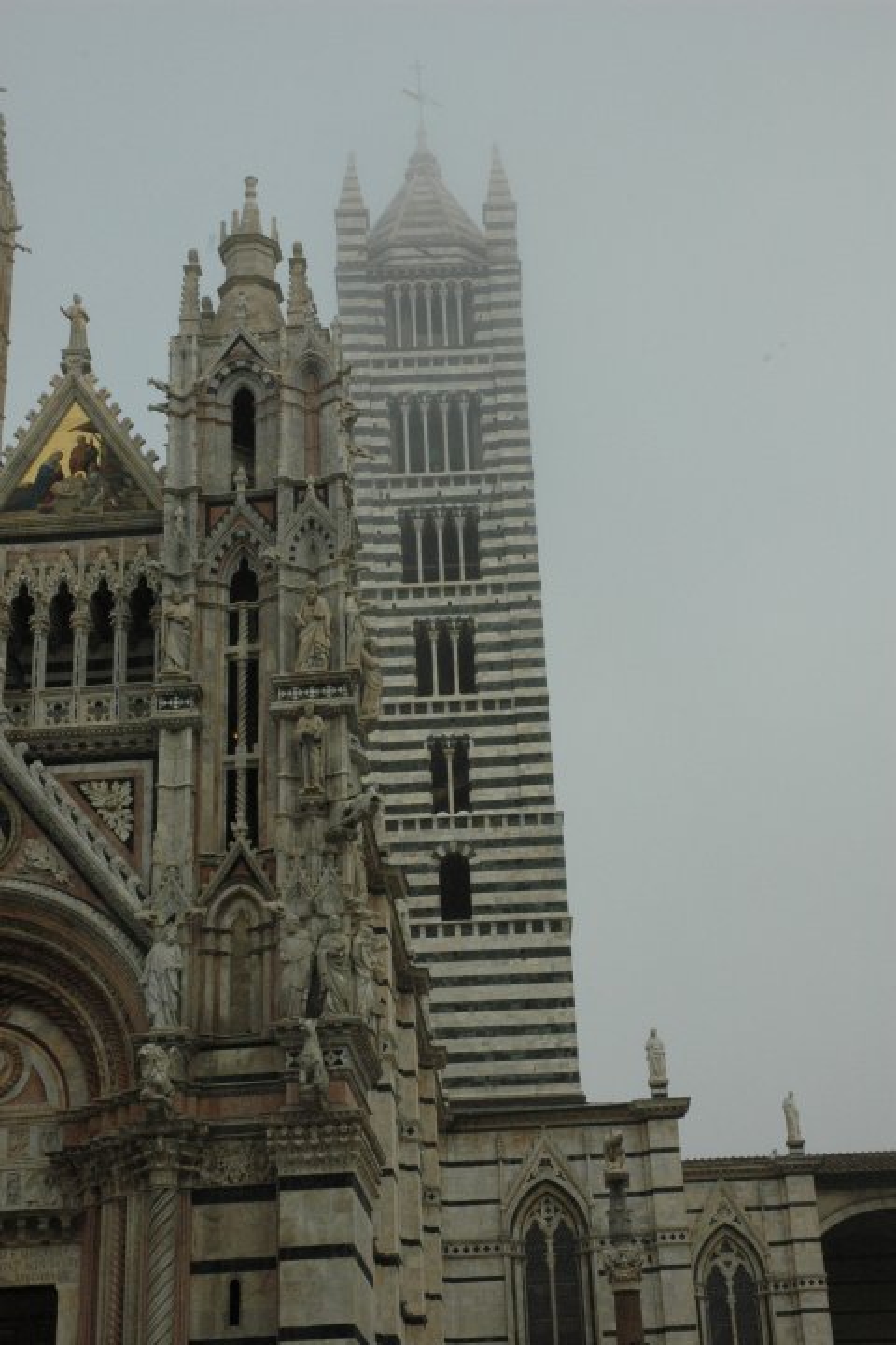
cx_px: 448
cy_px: 672
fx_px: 2128
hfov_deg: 23.8
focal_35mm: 57
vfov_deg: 35.1
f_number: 14
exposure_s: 1/800
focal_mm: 38
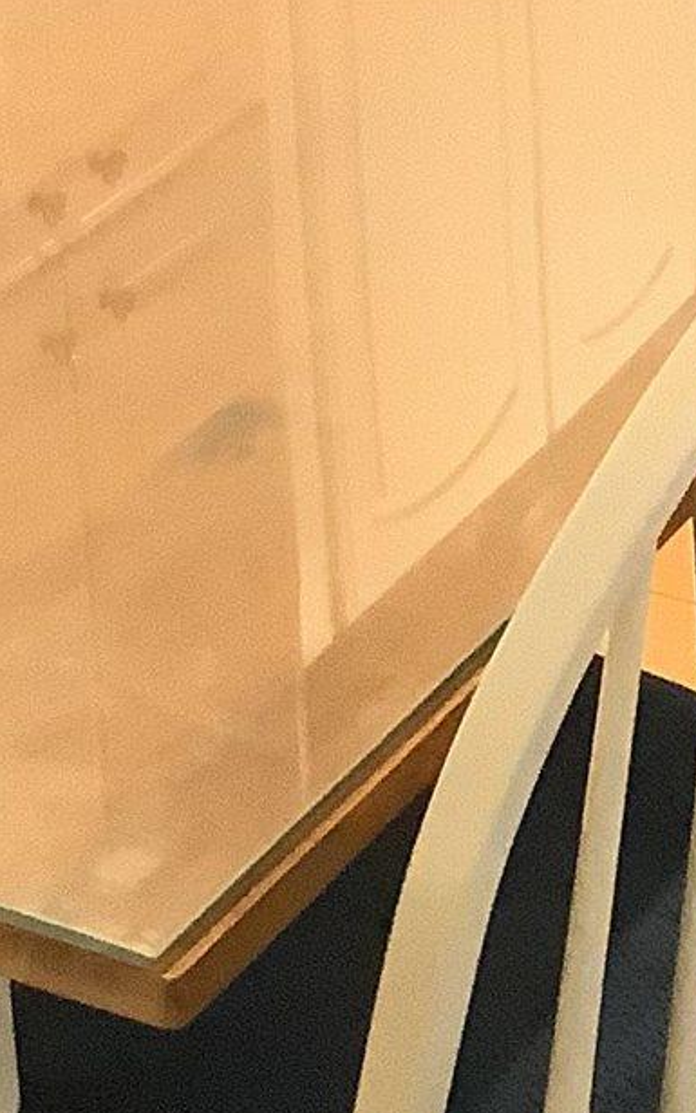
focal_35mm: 123
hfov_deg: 10.3
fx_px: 3733
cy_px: -768
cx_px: 1039
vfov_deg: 15.1
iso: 320
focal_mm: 3.3
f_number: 2.4
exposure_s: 1/40
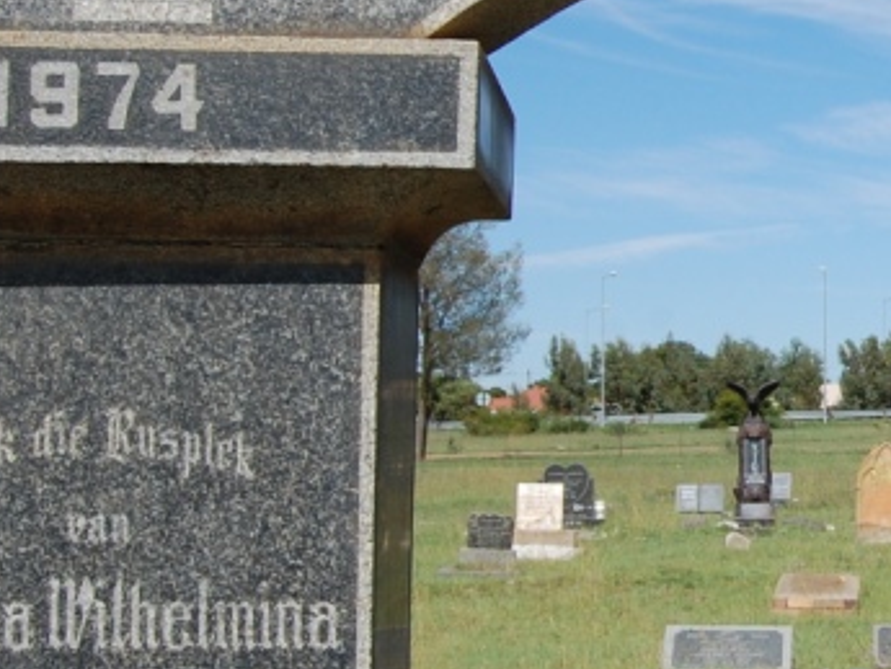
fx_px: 2420
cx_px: 1036
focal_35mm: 94
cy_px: 226
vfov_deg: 15.7
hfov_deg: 19.7
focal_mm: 22
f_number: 9
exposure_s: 1/320
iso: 200
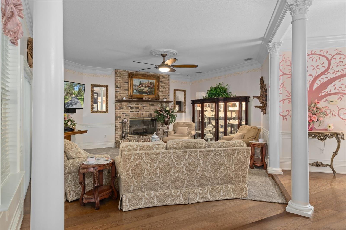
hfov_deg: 78.6
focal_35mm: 22
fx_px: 211
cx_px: 173
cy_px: 115
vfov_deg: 57.2
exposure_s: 1.6
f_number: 8
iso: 320
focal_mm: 22
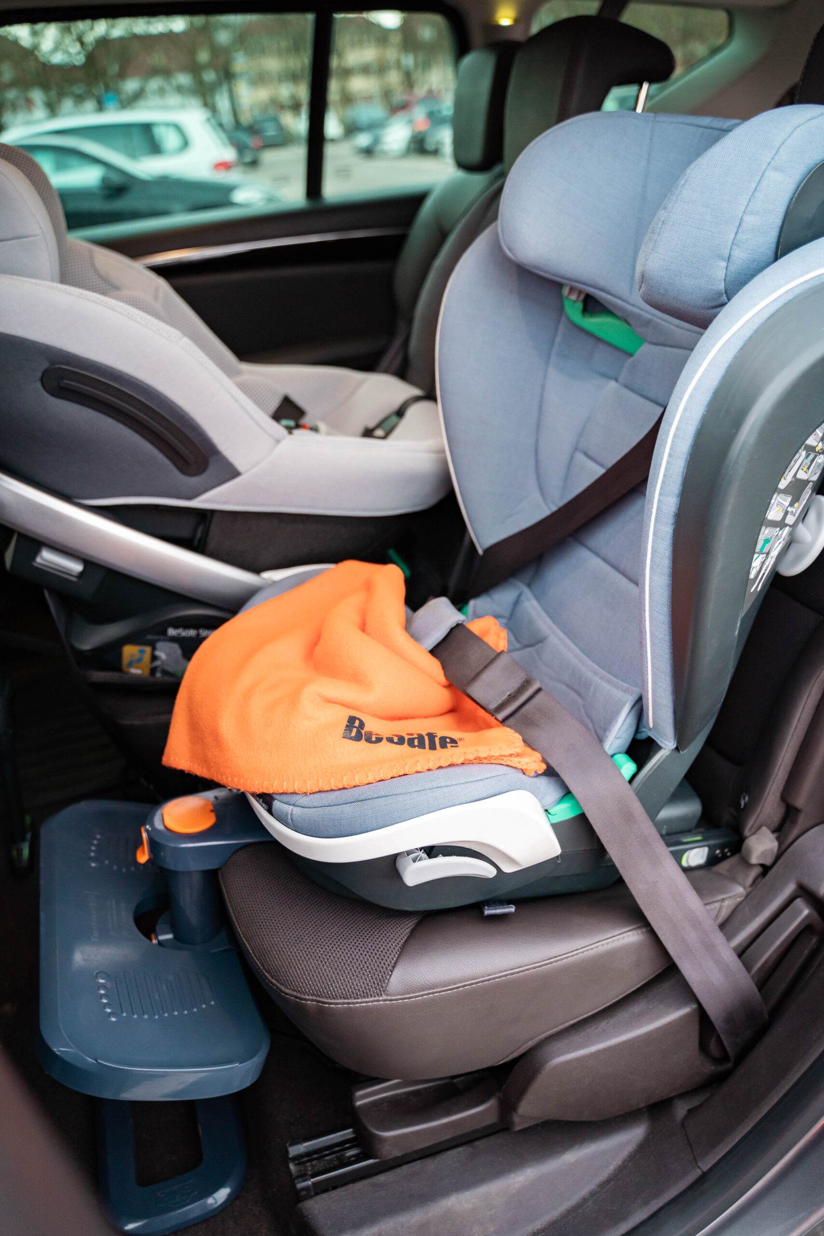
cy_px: 618
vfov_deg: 65.5
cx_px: 412
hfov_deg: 46.4
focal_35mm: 28
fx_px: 961
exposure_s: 1/80
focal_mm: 28
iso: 1600
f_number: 3.2
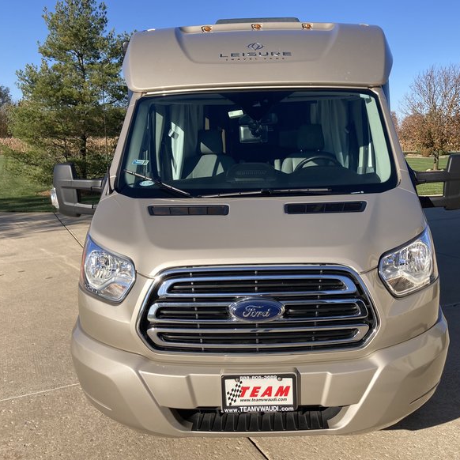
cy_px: 224
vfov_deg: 48.4
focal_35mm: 34
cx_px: 256
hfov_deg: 48.4
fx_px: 511
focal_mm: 3.99
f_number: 1.8
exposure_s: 1/1779
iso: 20
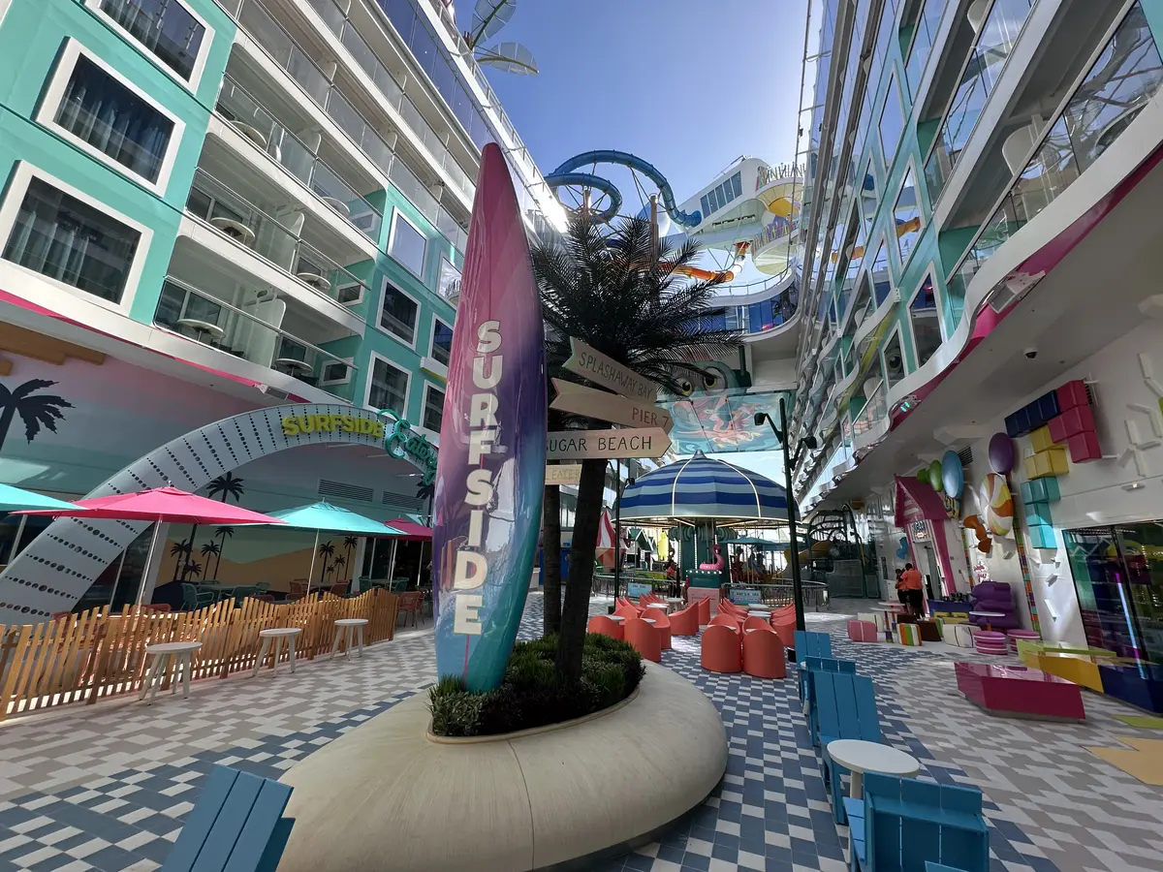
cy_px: 436
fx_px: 470
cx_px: 582
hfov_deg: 102.1
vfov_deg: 85.7
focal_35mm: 14
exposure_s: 1/452
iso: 40
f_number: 2.2
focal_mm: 2.22
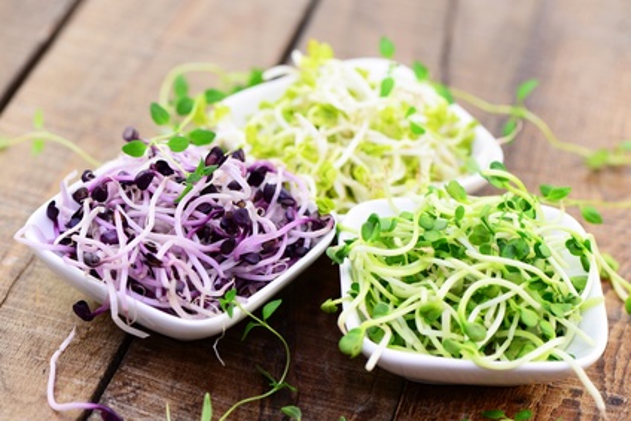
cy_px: 210
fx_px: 1841
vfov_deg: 13.1
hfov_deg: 19.4
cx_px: 316
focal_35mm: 105
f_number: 7.1
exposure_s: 1/50
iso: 100
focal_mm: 105
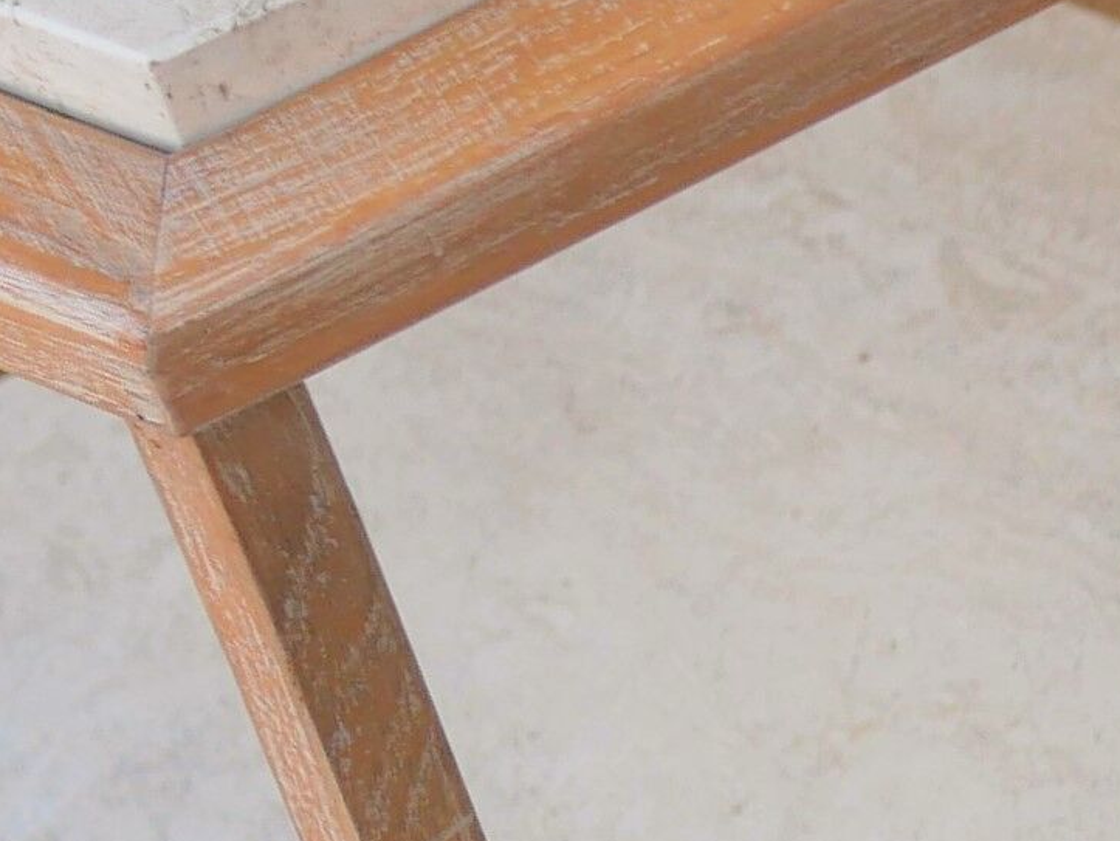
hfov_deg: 7.4
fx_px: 8222
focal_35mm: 254
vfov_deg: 5.9
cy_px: 672
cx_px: 2390
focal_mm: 20
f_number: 2.8
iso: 200
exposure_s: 1/250
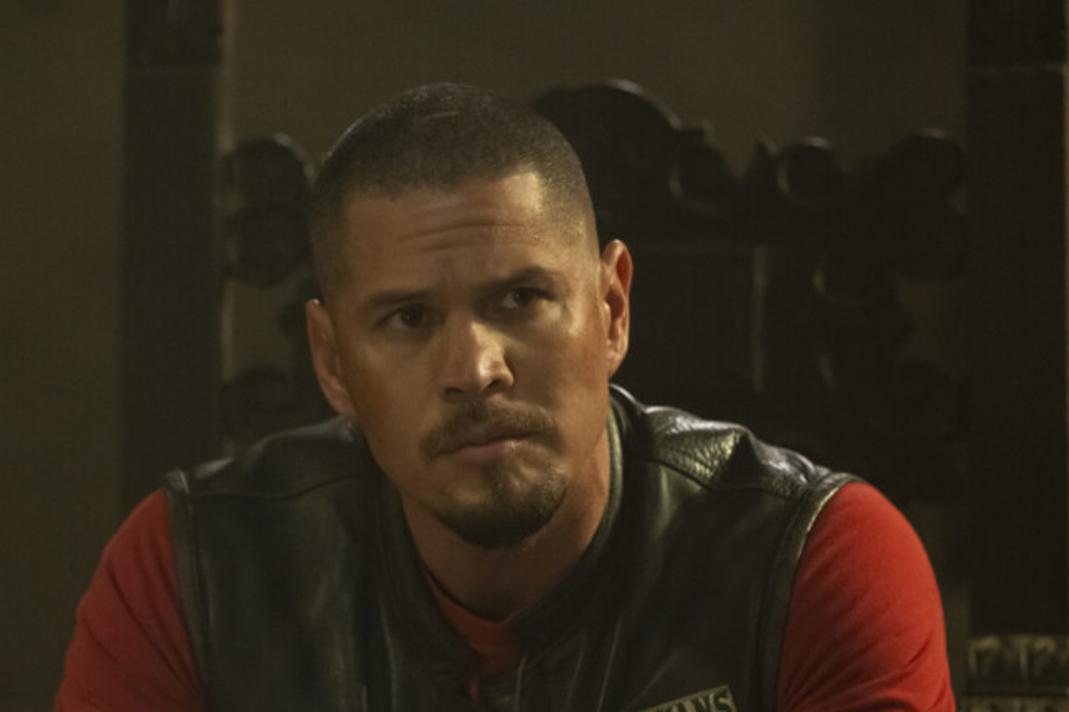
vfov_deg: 5.4
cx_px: 391
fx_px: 7571
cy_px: 567
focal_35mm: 255
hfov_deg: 8.1
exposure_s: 1/100
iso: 5000
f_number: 3.2
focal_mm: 145
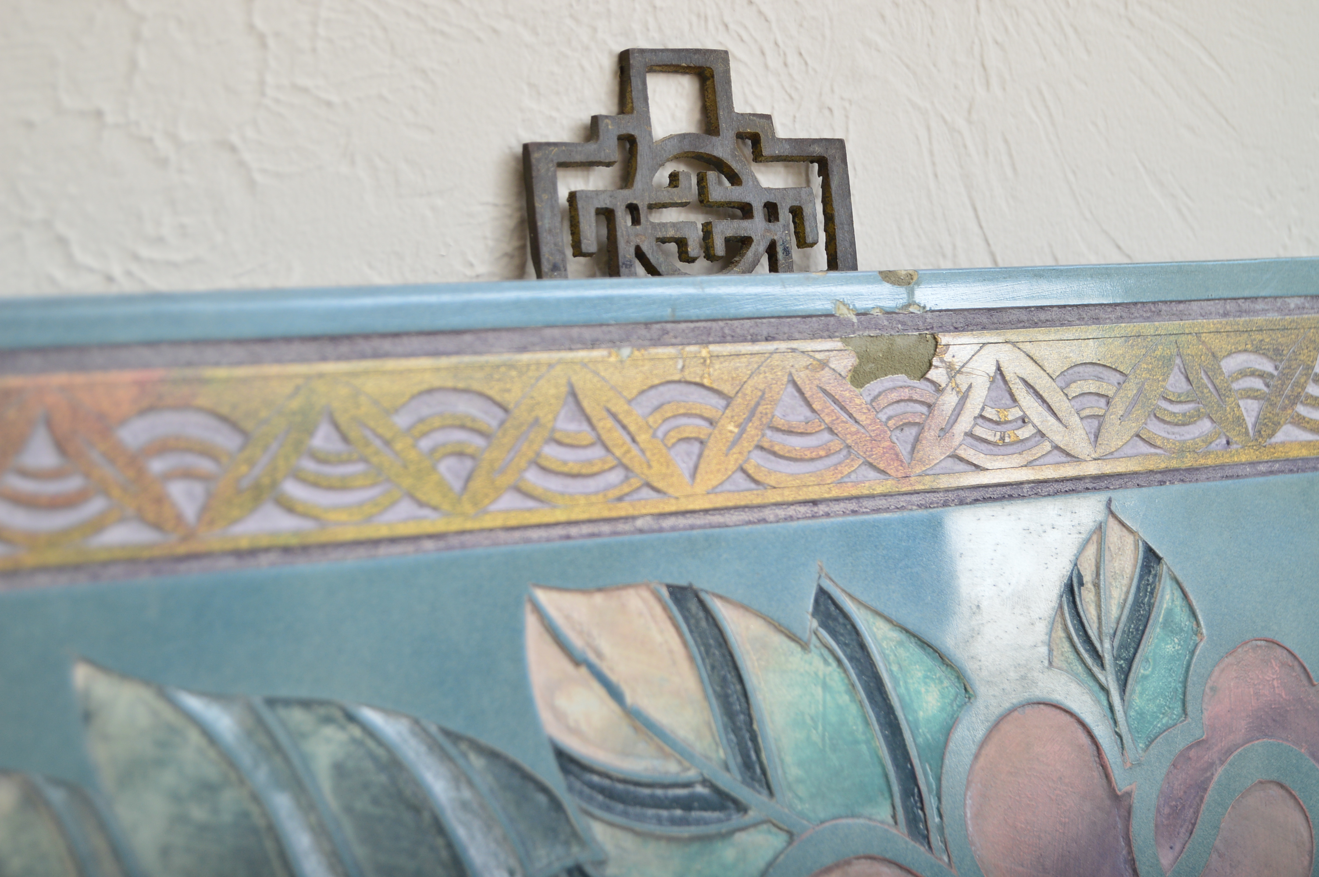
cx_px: 660
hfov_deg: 28.1
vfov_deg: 18.9
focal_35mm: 72
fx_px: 2636
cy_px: 438
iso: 200
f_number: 5.3
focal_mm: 48
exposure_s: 1/200
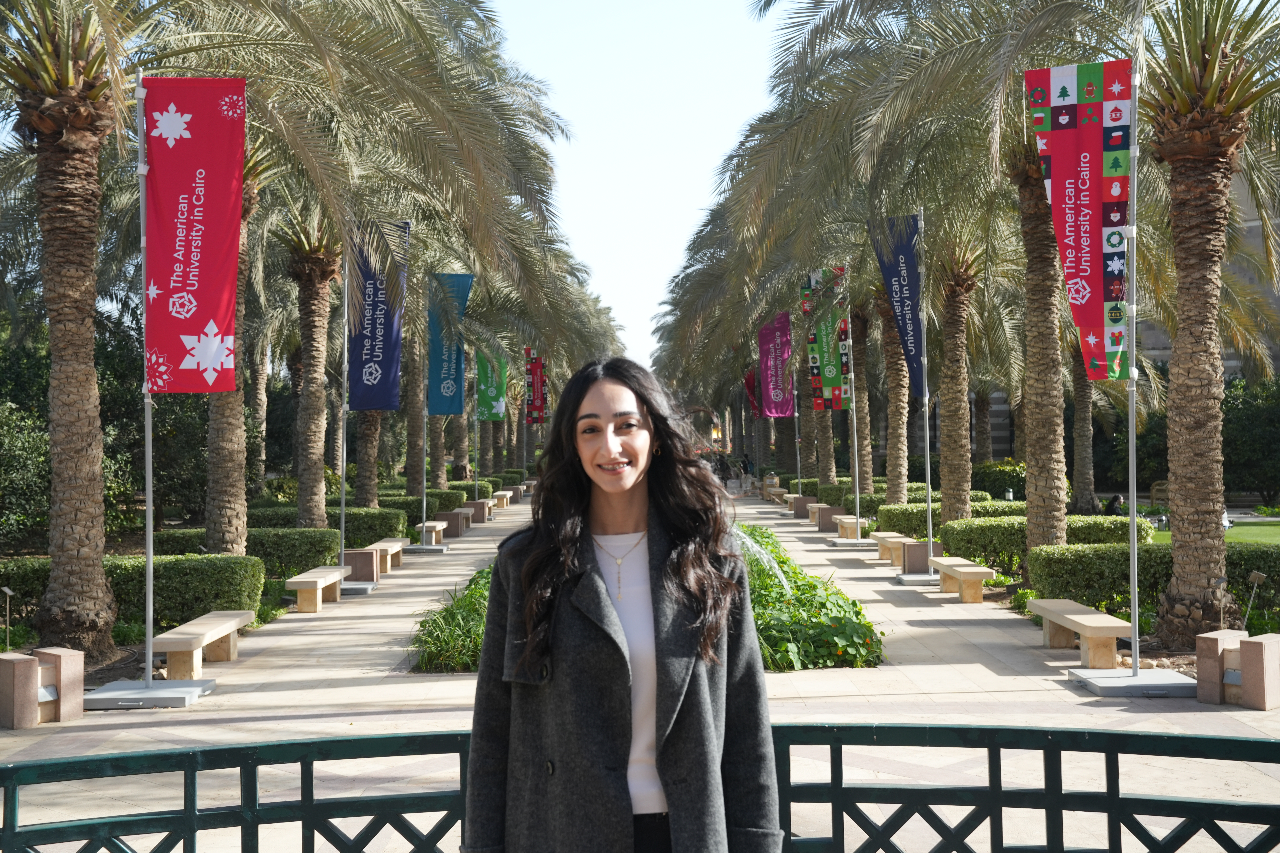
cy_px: 426
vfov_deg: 31.9
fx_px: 1493
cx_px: 640
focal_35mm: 42
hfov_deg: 46.4
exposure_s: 1/50
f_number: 6.3
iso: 320
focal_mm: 42
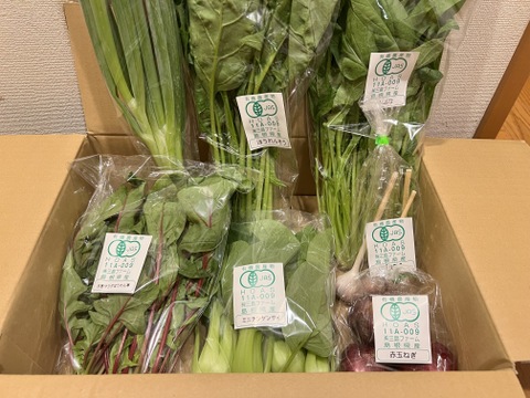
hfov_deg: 67.3
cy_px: 199
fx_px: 398
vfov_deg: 53.1
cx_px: 265
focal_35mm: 26
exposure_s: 1/50
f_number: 1.5
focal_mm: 5.7
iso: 250
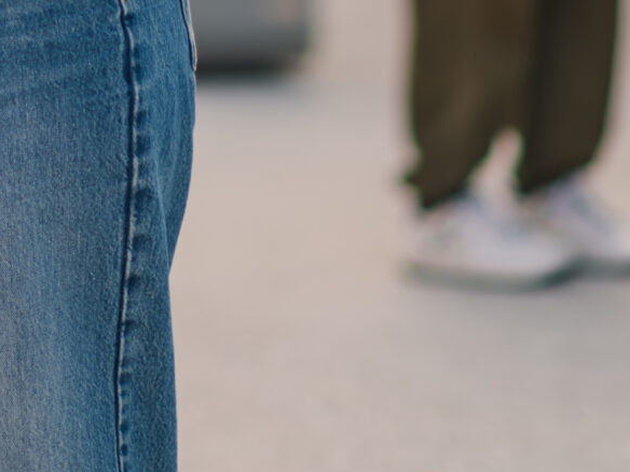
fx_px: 6515
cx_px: -68
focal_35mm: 358
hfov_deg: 5.5
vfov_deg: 4.1
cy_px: -399
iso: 32
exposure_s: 1/250
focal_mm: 85
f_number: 1.4
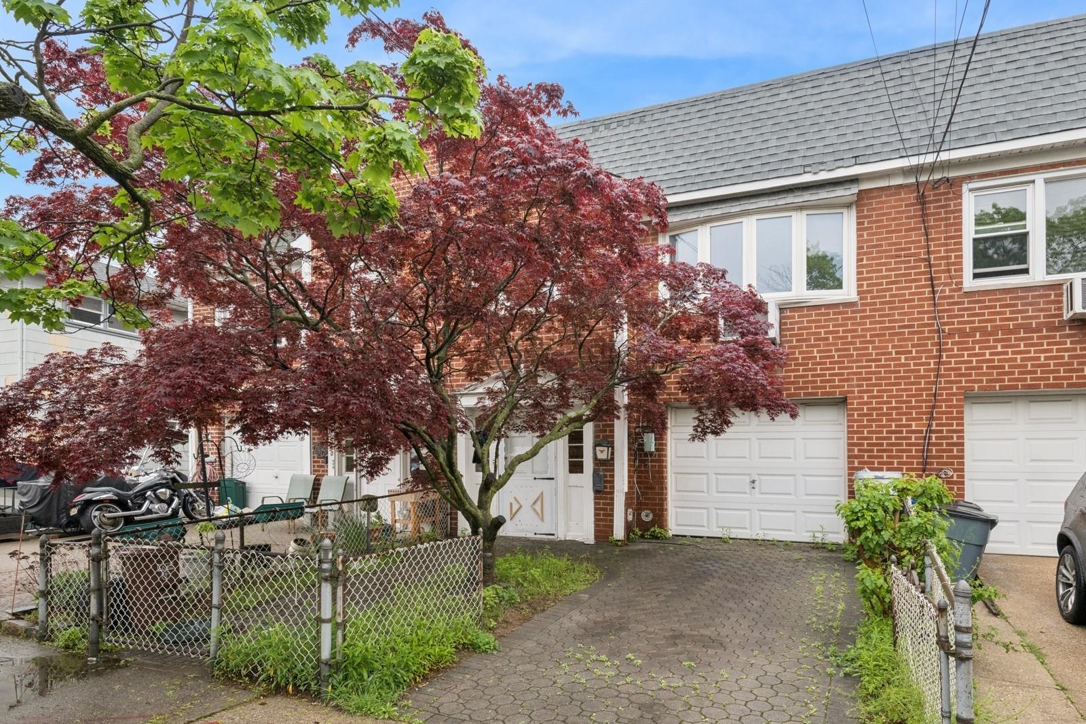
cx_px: 543
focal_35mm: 21
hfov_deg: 81.2
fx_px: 633
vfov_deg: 59.5
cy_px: 362
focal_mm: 21
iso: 1250
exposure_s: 1/125
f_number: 14
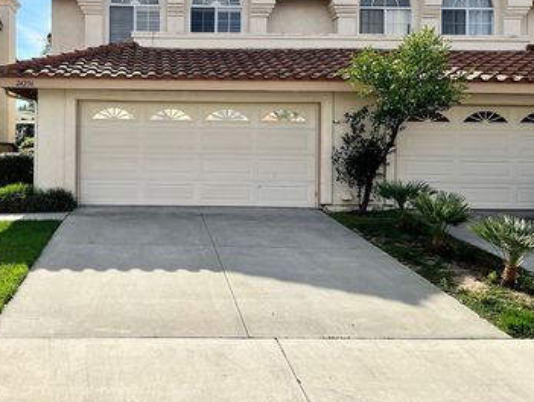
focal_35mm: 37
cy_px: 147
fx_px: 571
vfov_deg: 38.4
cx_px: 164
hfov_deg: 48.9
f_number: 1.5
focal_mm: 5.7
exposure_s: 1/4831
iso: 50
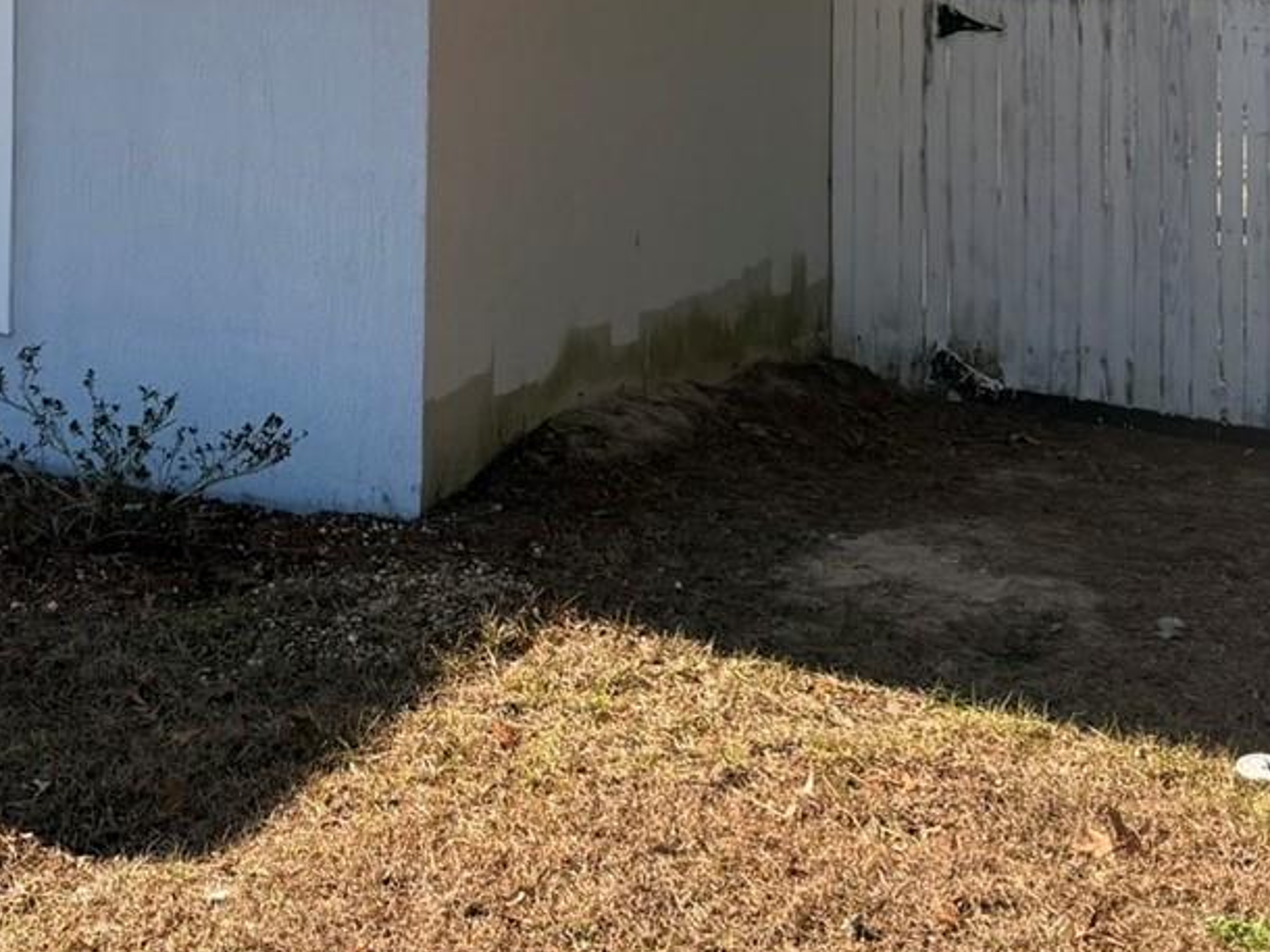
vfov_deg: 22.2
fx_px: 2310
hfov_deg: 30.6
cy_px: -37
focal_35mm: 63
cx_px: 458
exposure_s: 1/3145
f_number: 1.78
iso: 80
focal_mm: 6.76
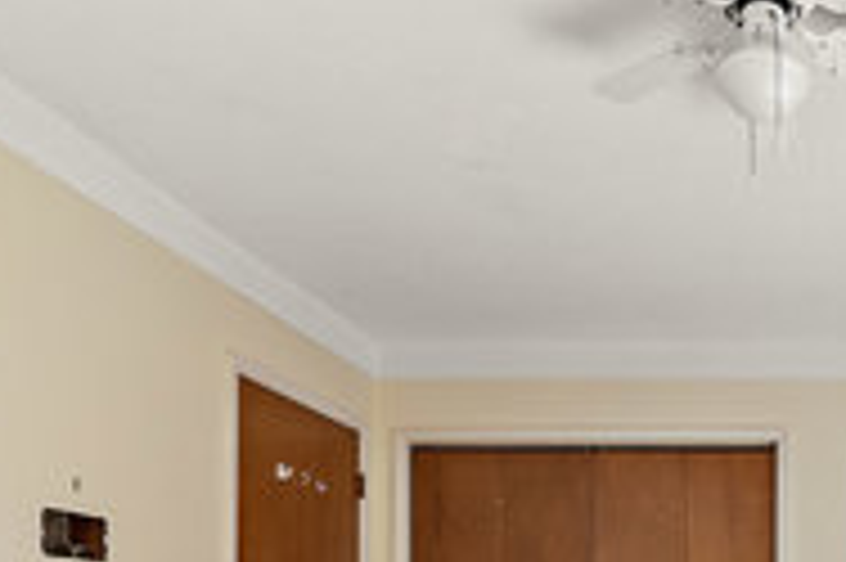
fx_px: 869
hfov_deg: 45.4
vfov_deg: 31.1
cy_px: 647
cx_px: 808
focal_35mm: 37
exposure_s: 1/15
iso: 400
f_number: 7.1
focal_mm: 16
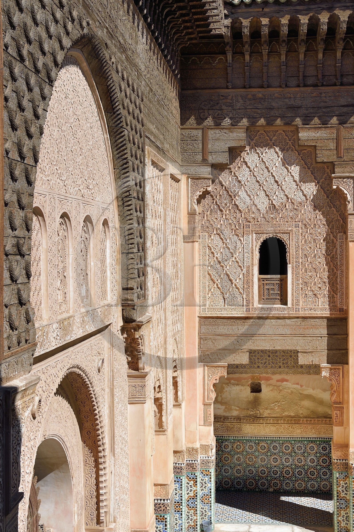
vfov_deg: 41.1
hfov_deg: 28.1
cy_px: 266
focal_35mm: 48
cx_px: 177
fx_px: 708
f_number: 13
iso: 160
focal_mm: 48
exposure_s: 1/250
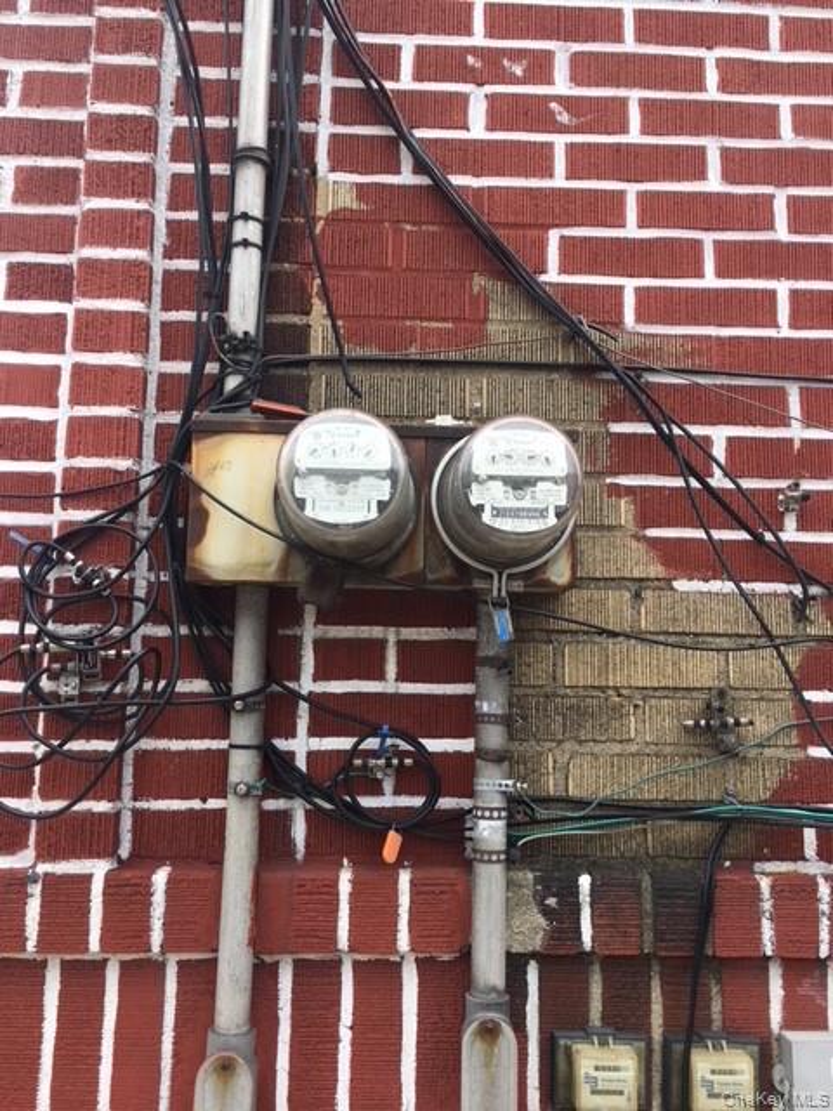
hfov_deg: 48.2
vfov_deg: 61.7
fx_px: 930
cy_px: 556
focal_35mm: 29
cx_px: 416
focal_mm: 4.15
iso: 25
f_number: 2.2
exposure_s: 1/557
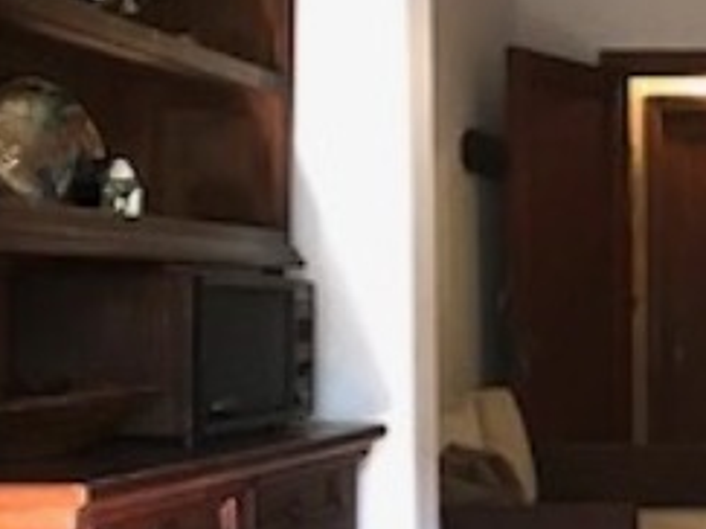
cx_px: 918
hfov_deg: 15.3
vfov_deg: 12.0
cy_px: 401
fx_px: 2507
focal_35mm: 123
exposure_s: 1/22
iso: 40
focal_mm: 3.99
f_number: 1.8
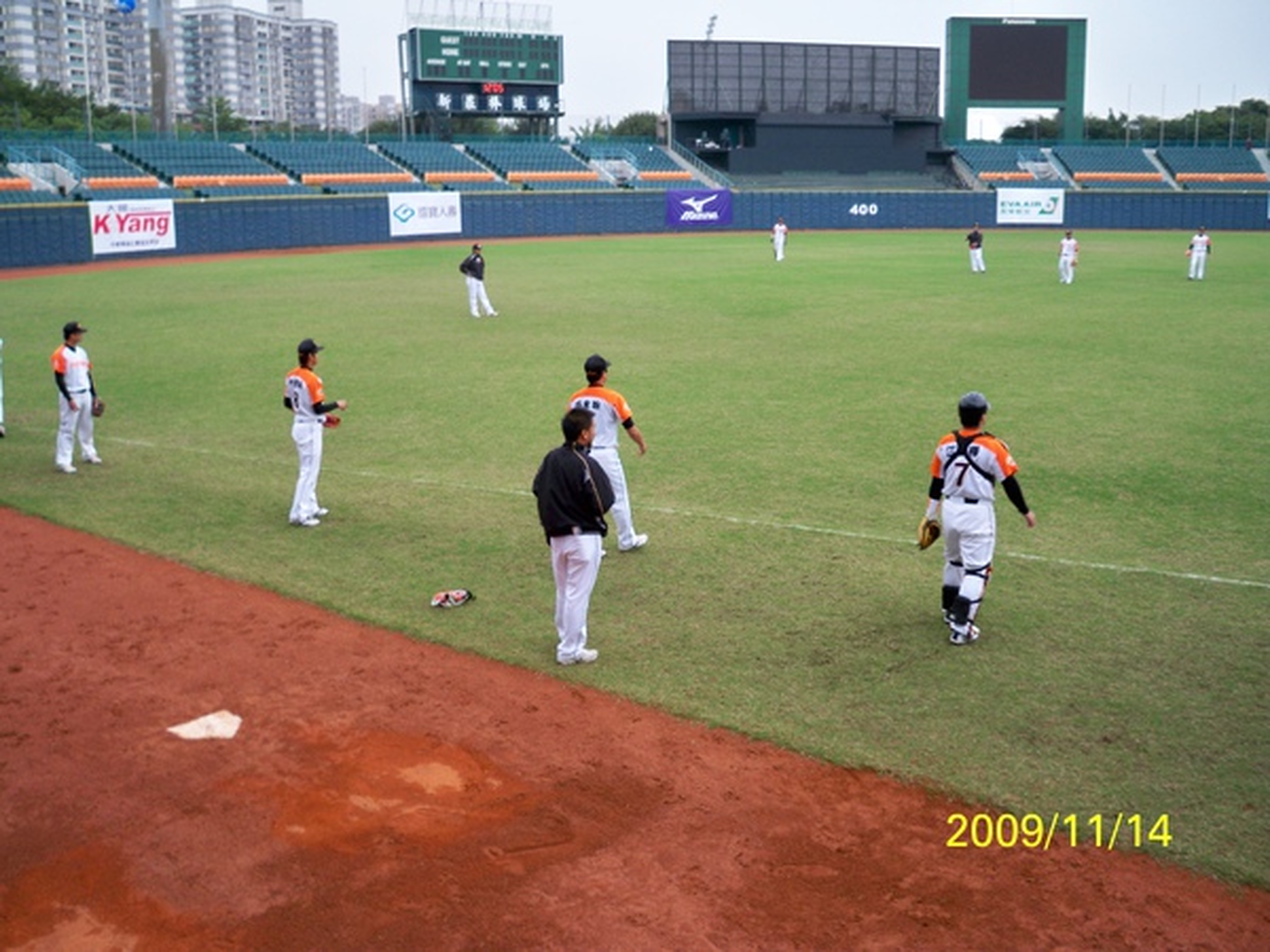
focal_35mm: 35
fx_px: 1284
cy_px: 476
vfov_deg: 40.7
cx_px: 635
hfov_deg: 52.6
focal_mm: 6.3
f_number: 3.1
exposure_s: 1/250
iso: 80
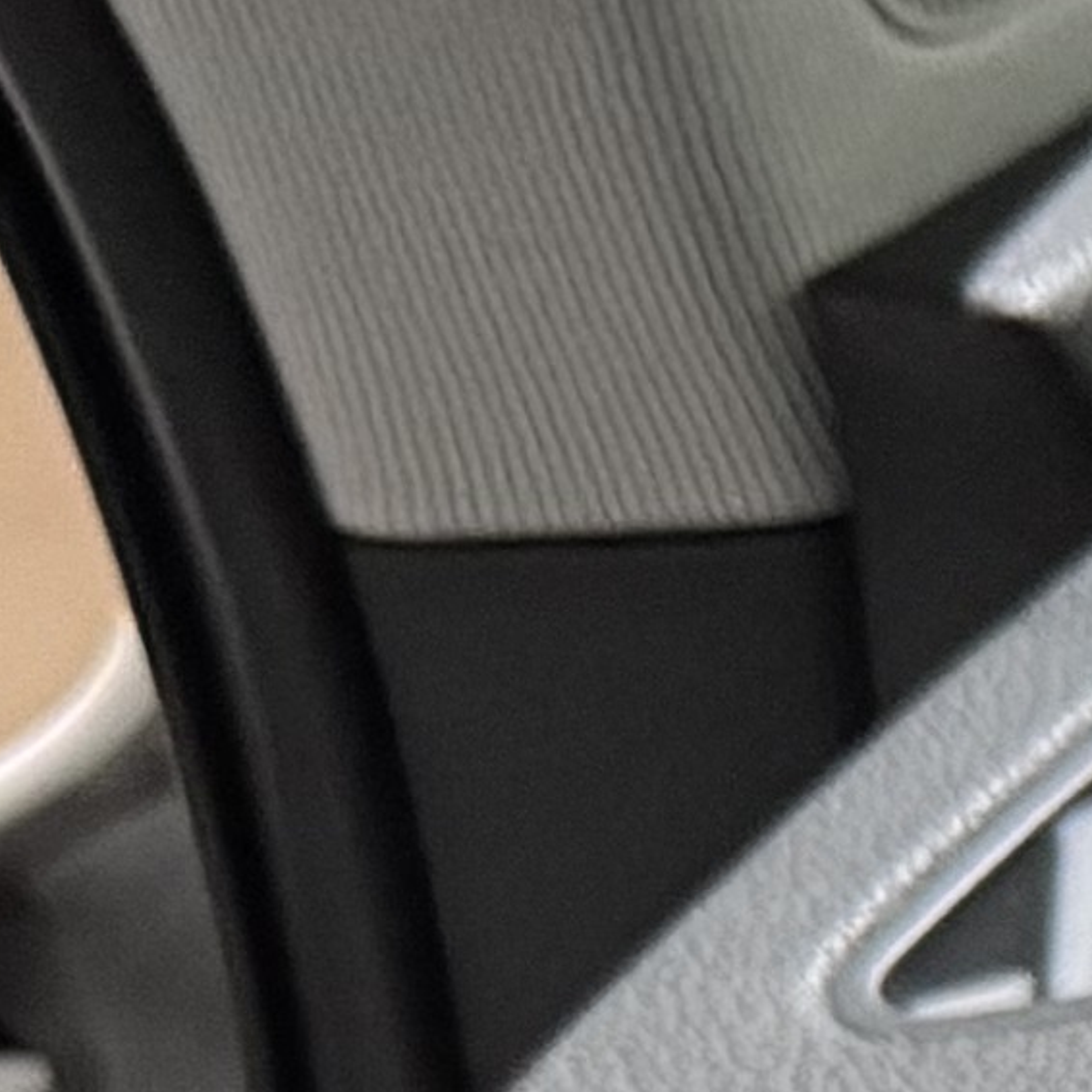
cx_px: 4862
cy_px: 2460
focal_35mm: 214
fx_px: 7638
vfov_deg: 7.7
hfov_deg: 6.2
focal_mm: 6.76
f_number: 1.78
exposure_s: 1/32
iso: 1000
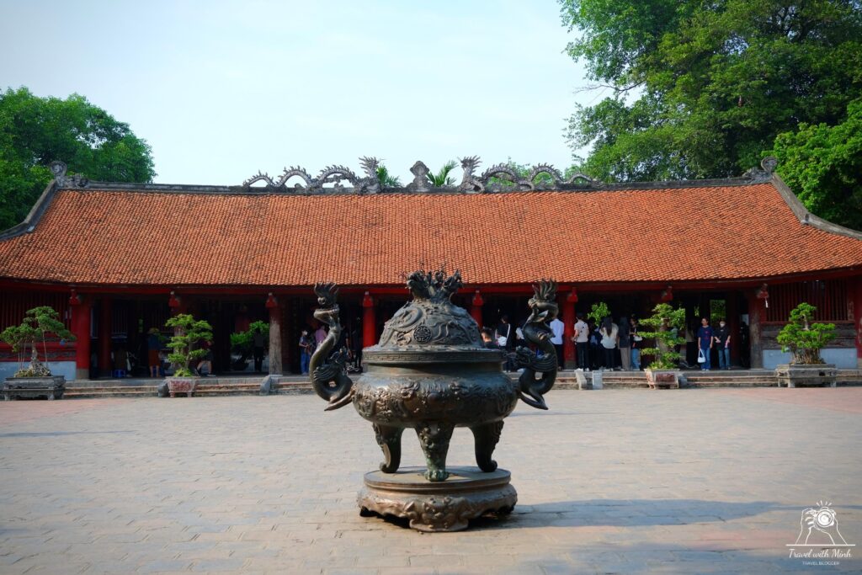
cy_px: 288
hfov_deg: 44.5
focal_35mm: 44
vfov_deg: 30.5
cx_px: 431
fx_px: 1054
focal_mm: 29.2
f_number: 4
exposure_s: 1/1900
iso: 800
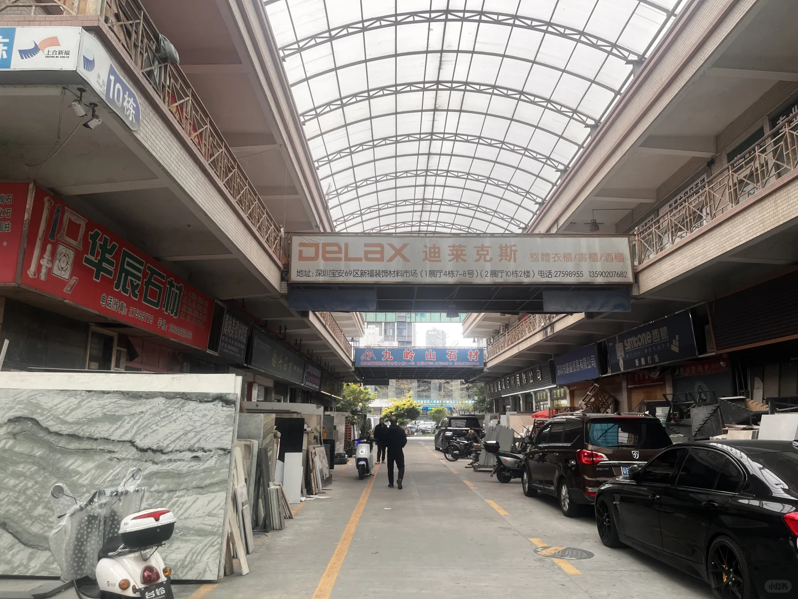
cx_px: 399
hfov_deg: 67.3
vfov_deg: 53.1
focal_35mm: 26
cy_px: 300
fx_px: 599
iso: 40
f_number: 1.6
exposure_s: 1/165
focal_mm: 5.1
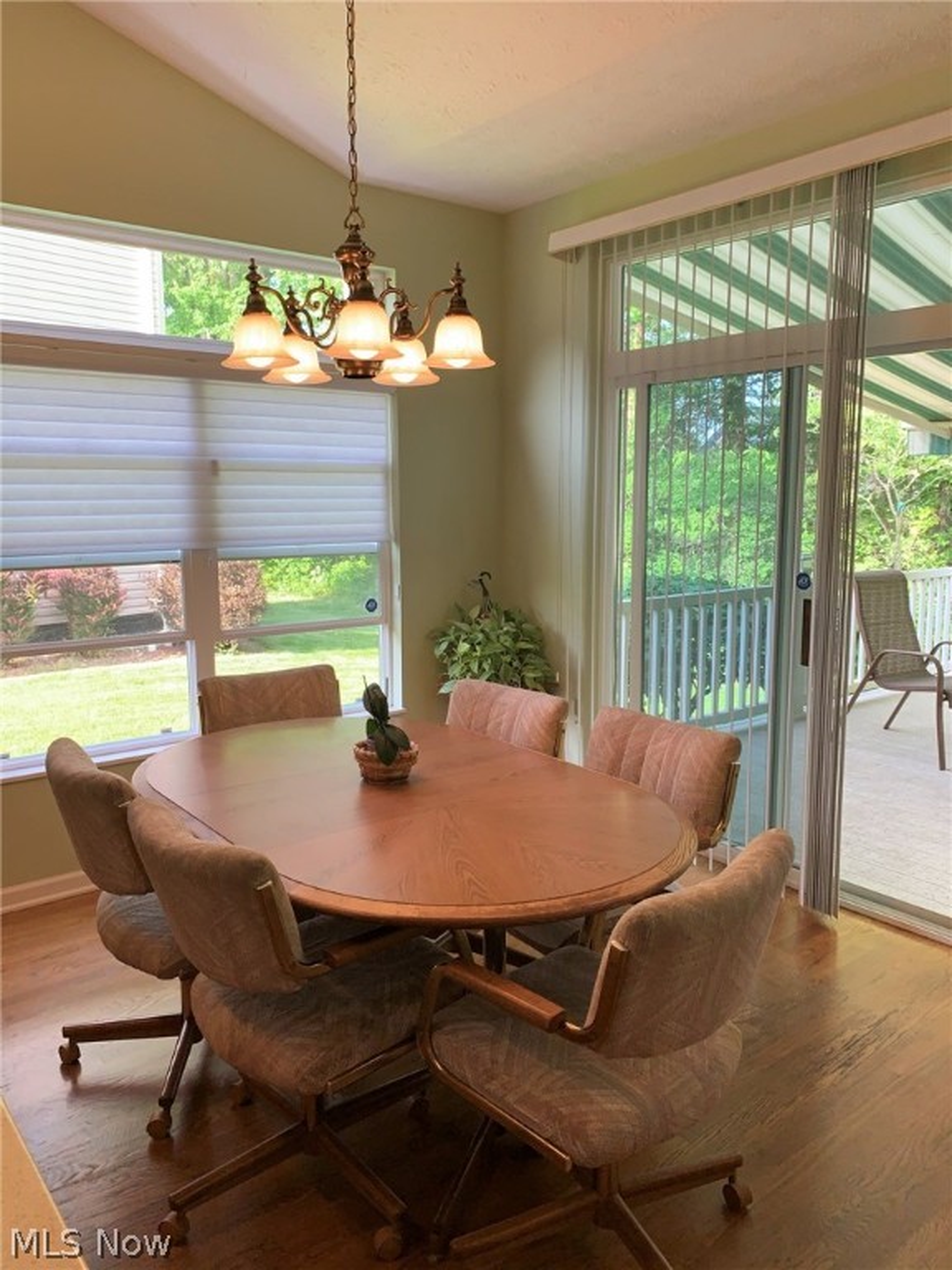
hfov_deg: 53.1
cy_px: 635
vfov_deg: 67.3
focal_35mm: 26
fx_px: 953
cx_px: 476
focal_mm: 4.25
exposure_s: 1/120
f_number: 1.8
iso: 80
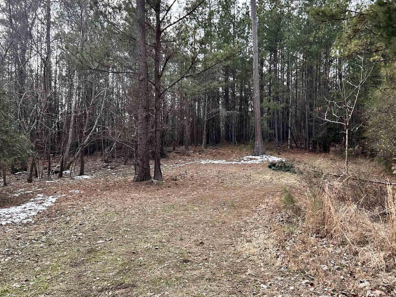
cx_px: 198
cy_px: 165
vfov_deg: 40.6
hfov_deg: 52.6
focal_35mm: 35
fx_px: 400
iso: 50
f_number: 1.5
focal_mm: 5.7
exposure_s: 1/758
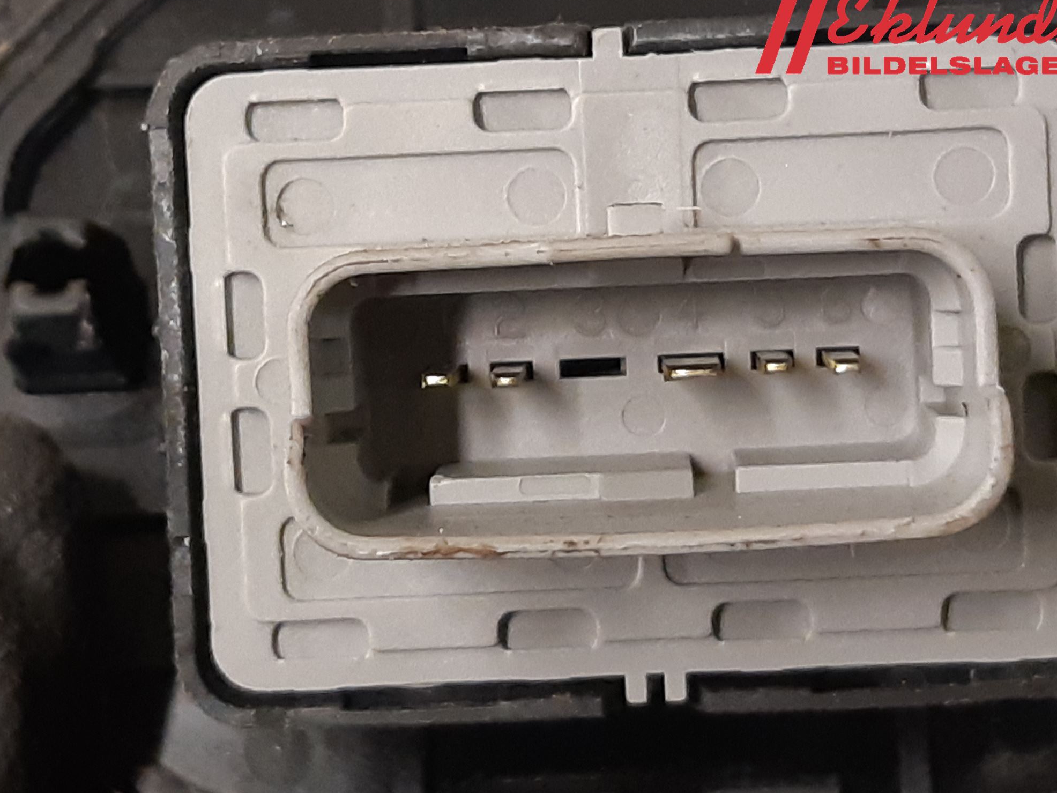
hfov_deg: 65.3
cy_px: 395
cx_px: 535
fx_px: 824
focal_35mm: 27
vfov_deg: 51.4
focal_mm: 3.93
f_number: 1.7
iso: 200
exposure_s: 1/50
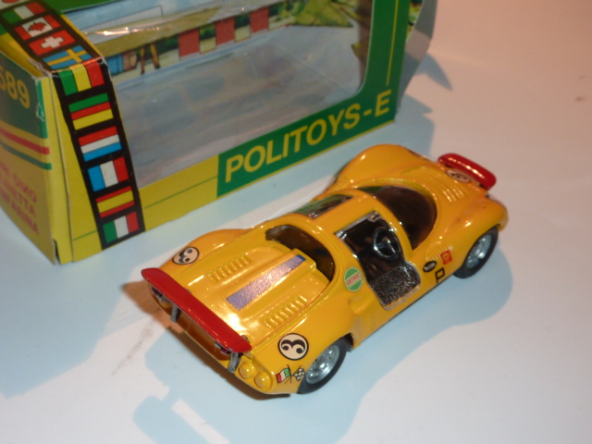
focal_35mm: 55
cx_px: 296
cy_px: 222
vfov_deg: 26.6
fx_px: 941
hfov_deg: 34.9
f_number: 4
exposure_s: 1/30
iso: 100
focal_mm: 5
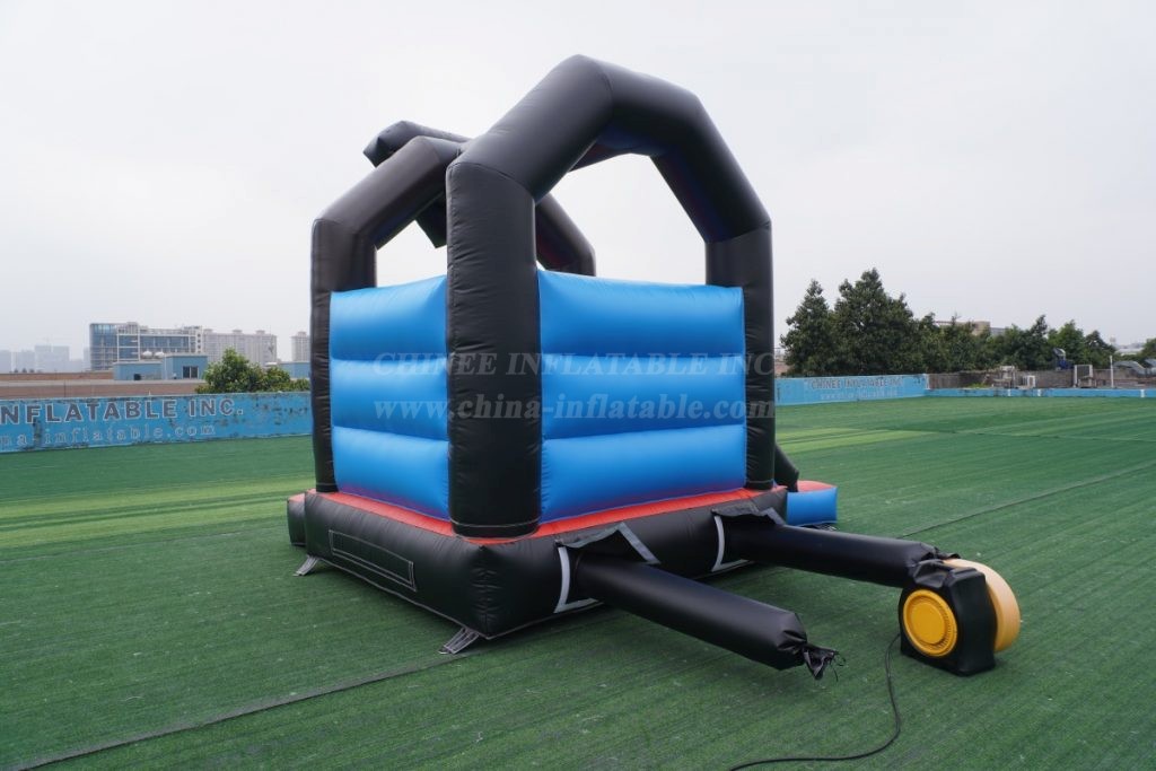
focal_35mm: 24
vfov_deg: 53.1
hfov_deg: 73.7
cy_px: 386
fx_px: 771
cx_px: 578
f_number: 6.3
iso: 100
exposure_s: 1/200
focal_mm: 16
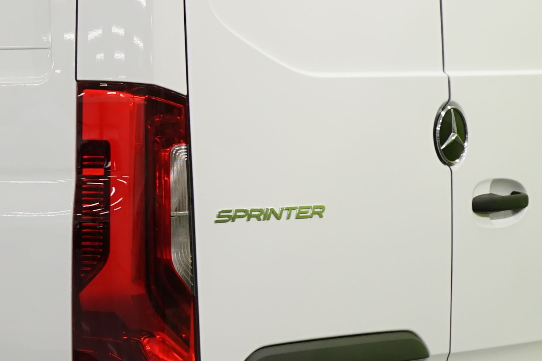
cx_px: -304
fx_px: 3236
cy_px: 168
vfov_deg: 6.4
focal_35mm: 215
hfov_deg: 9.3
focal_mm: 55
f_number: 7.1
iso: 500
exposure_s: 1/40
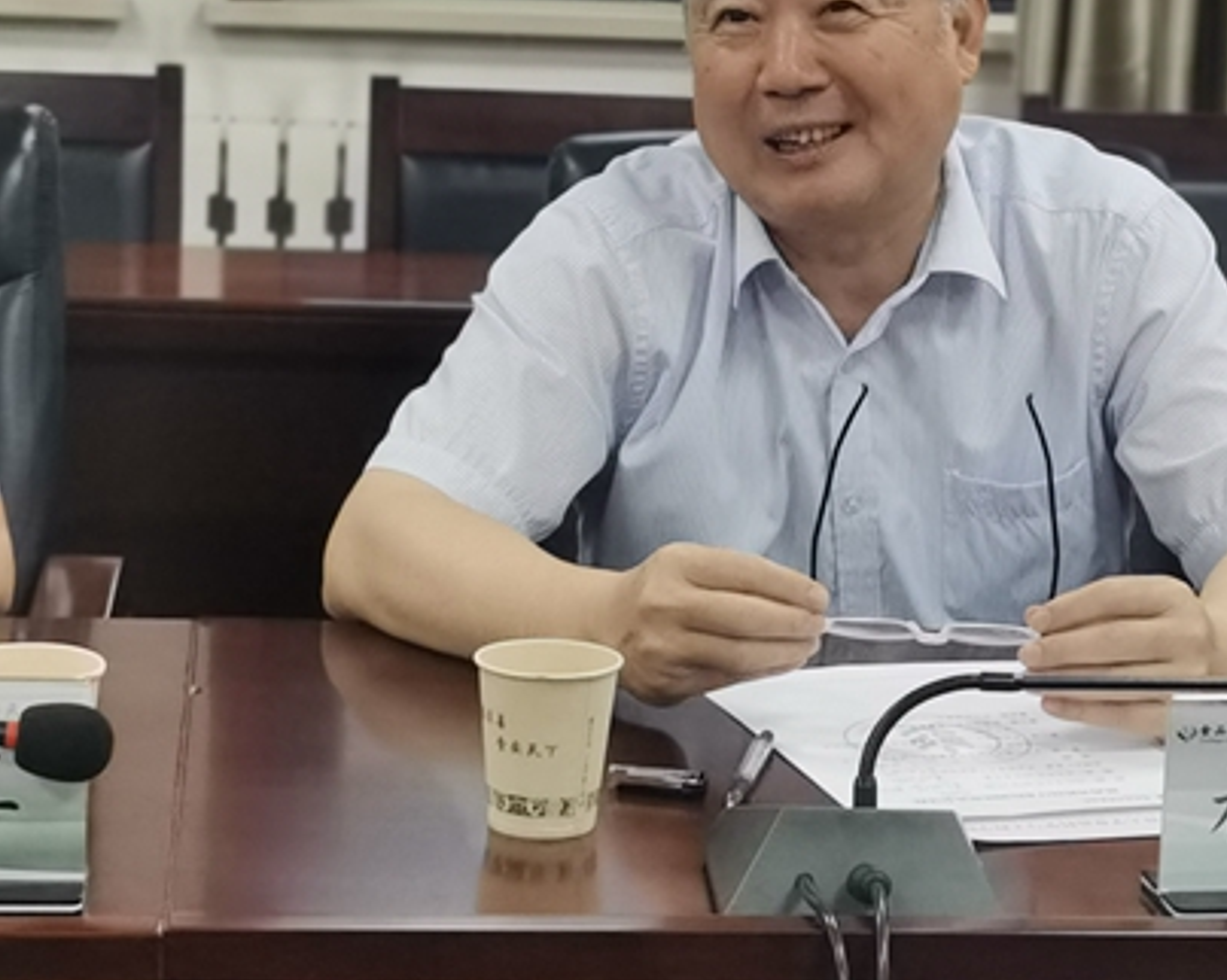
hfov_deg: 17.5
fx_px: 3956
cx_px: 910
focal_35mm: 109
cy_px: 377
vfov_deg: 14.1
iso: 160
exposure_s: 1/100
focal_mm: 5.56
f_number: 1.6
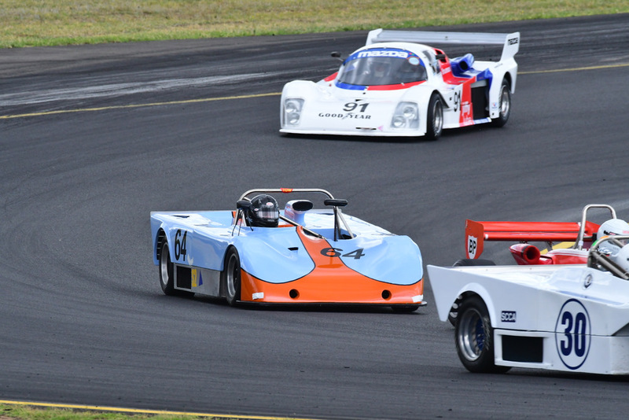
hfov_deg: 3.5
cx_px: 314
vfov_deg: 2.4
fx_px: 10224
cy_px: 210
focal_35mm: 585
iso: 1250
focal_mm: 390
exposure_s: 1/640
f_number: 11
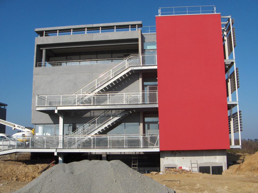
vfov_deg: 36.8
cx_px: 129
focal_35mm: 39
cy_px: 96
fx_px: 291
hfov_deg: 47.9
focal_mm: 8
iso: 119
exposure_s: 1/1408
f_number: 4.8
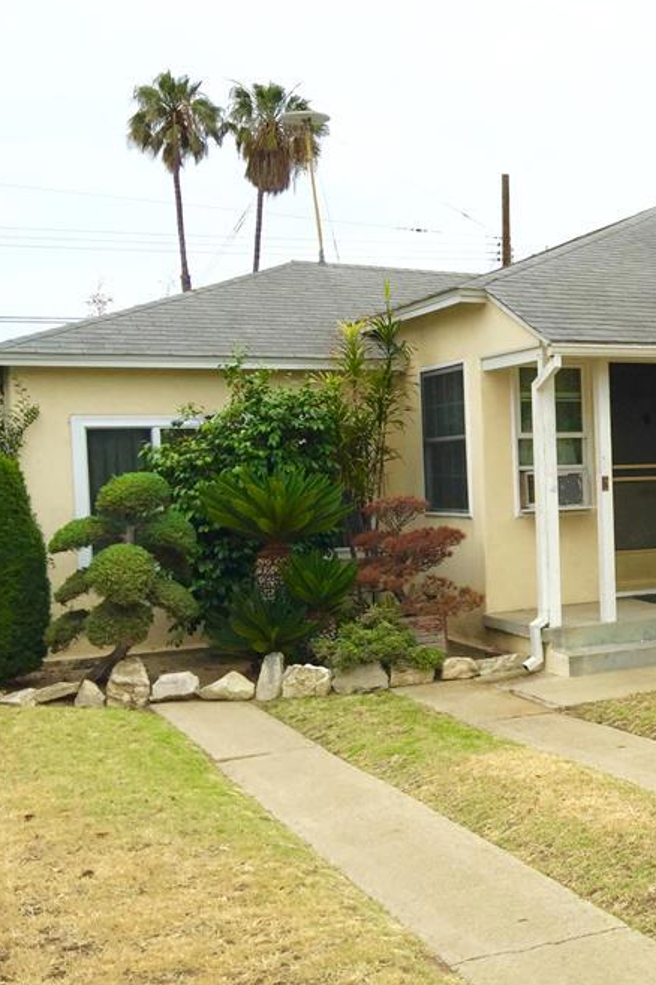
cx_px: 737
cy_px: 532
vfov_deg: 41.9
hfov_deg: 26.2
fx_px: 1285
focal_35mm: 47
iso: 32
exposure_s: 1/879
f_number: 2.2
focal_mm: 4.15
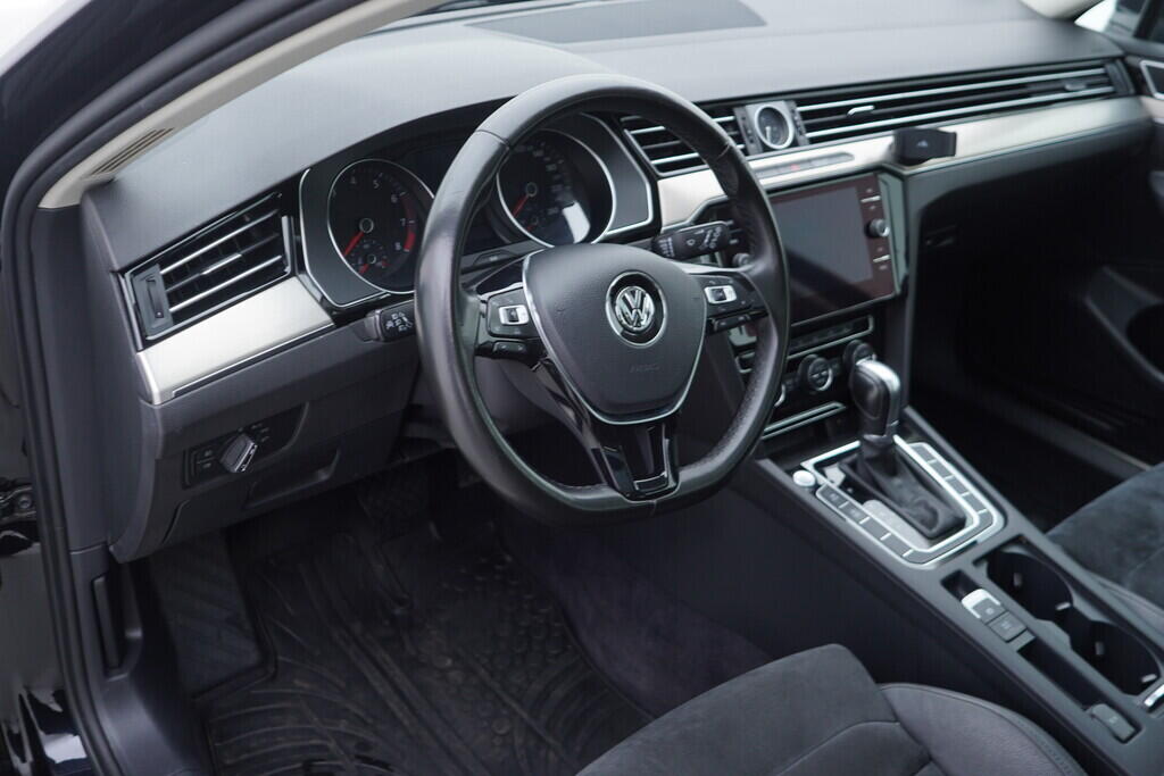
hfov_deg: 53.1
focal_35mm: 36
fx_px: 1164
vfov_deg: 36.9
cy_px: 388
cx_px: 582
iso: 160
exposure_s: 1/40
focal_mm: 24
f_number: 2.8
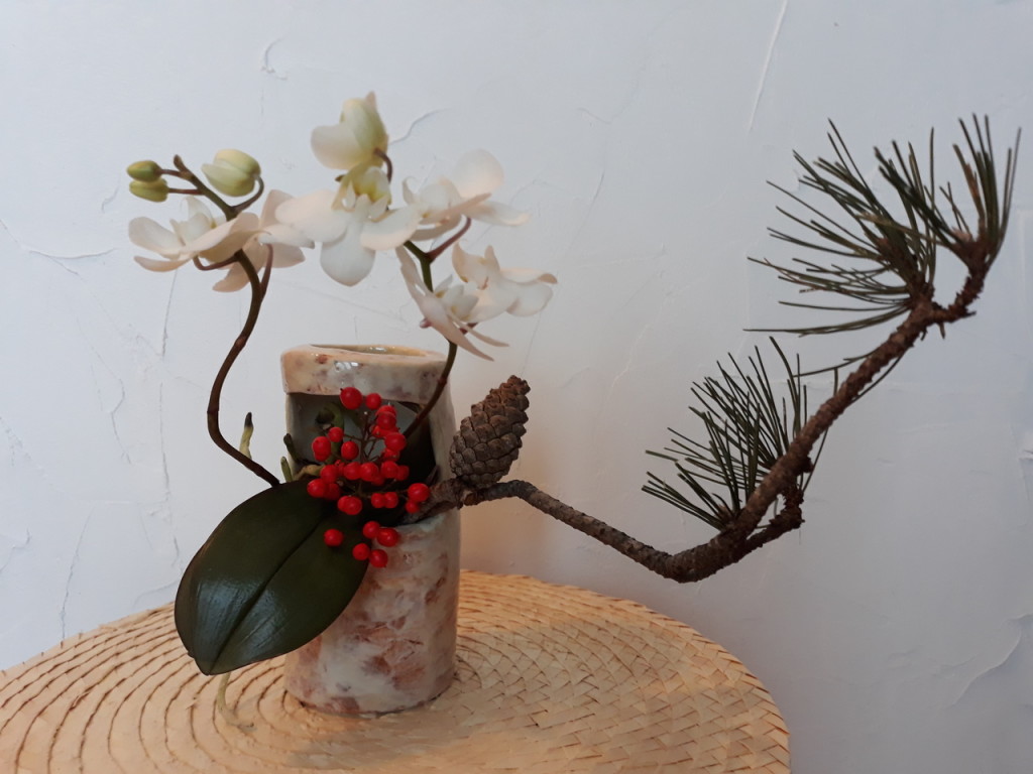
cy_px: 387
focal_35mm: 27
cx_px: 516
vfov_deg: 51.4
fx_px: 806
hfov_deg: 65.3
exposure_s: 1/25
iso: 160
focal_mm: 3.71
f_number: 1.7
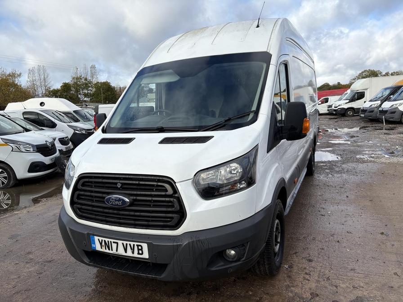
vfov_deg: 53.1
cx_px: 202
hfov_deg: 67.3
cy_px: 151
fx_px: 303
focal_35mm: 26
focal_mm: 5.96
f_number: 1.6
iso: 50
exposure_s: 1/2208
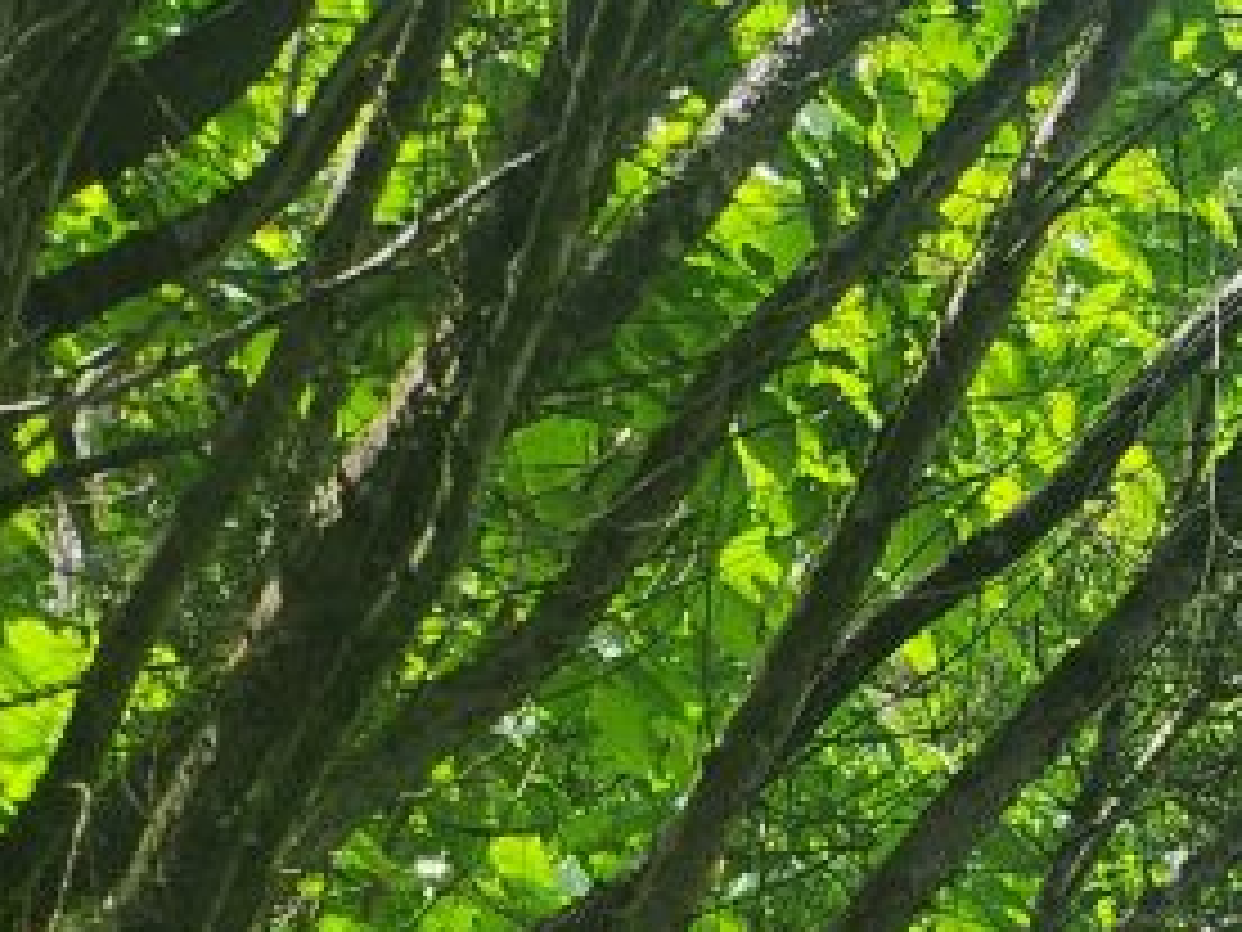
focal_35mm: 120
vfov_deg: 10.5
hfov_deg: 13.2
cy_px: 2274
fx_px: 4306
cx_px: 2772
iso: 20
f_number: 1.8
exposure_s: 1/327
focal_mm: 5.4
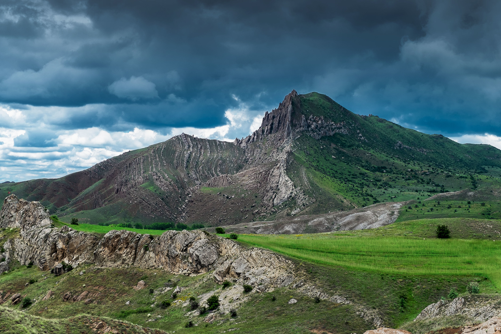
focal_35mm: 63
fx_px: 877
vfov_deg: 21.6
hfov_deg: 31.9
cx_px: 249
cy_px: 156
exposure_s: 1/1100
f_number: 3.6
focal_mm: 37.4
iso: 200
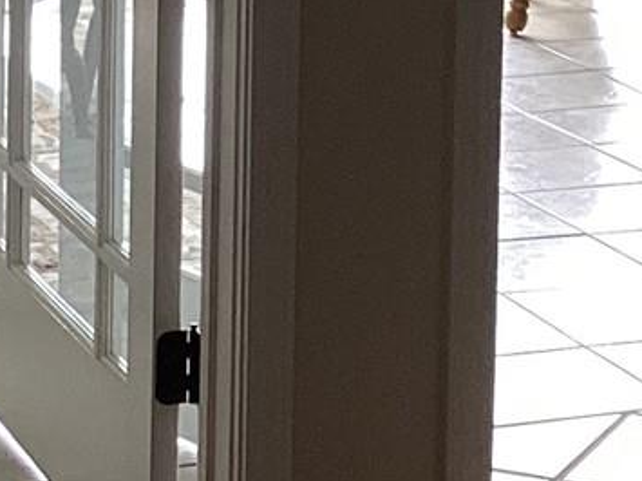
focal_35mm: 179
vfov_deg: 8.2
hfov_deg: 11.0
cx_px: 439
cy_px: -65
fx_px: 3319
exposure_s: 1/60
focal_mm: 3.3
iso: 80
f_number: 2.4
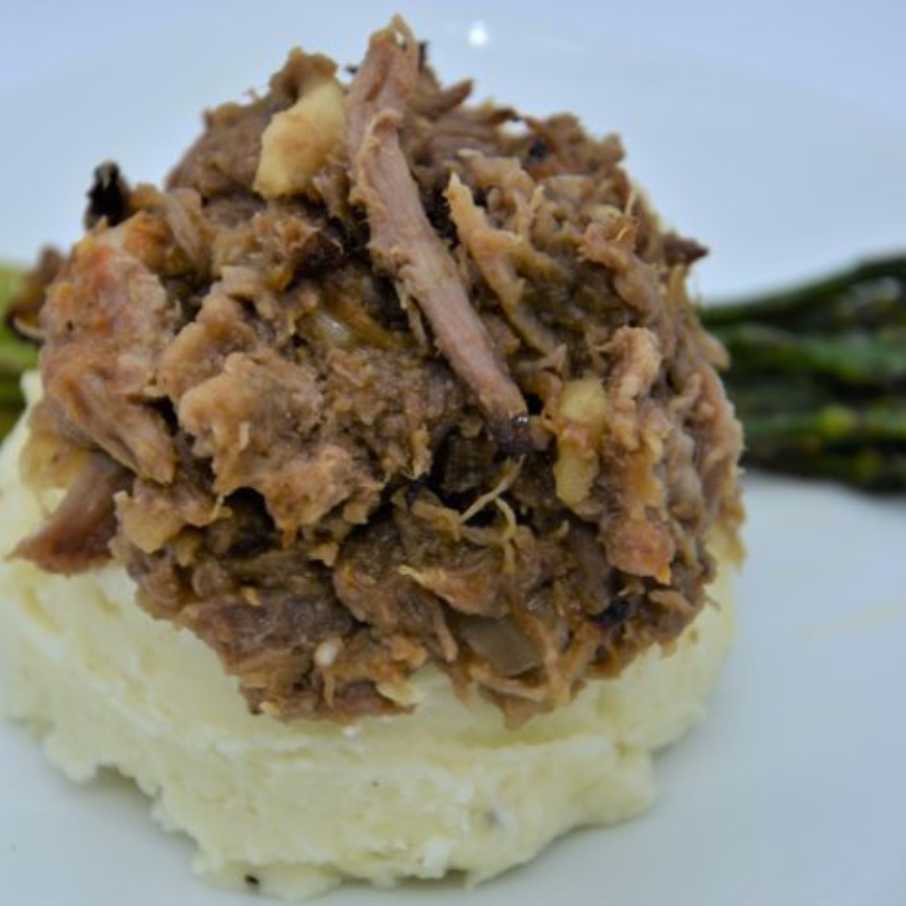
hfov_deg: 11.3
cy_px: 453
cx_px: 416
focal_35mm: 155
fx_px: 4590
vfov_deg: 11.3
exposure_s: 1/60
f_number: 5.3
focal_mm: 80
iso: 100
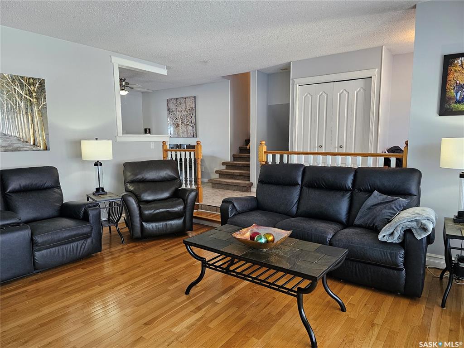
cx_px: 232
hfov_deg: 73.9
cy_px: 174
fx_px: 308
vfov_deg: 58.9
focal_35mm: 23
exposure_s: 1/120
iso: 250
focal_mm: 6.3
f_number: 1.7
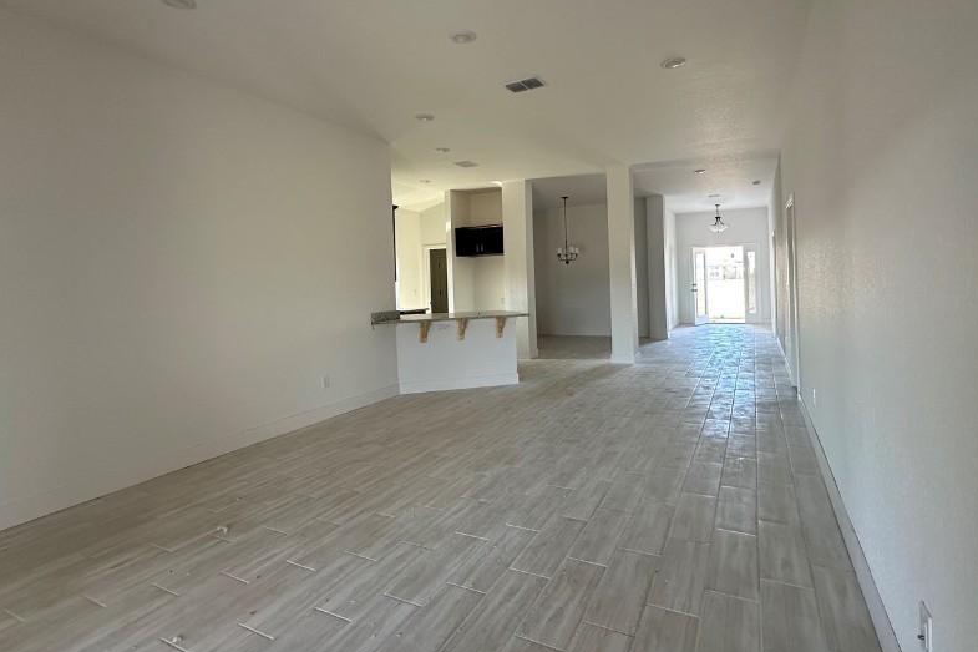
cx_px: 476
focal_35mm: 19
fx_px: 516
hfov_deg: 86.9
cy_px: 288
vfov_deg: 64.3
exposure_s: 1/120
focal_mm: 2.22
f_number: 2.2
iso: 160
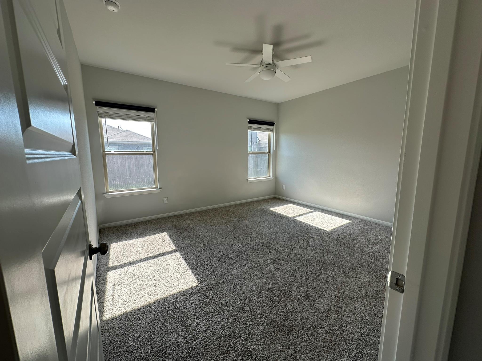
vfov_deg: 85.7
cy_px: 180
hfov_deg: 102.1
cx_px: 241
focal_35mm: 14
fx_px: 195
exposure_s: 1/195
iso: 40
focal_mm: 2.22
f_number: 2.2
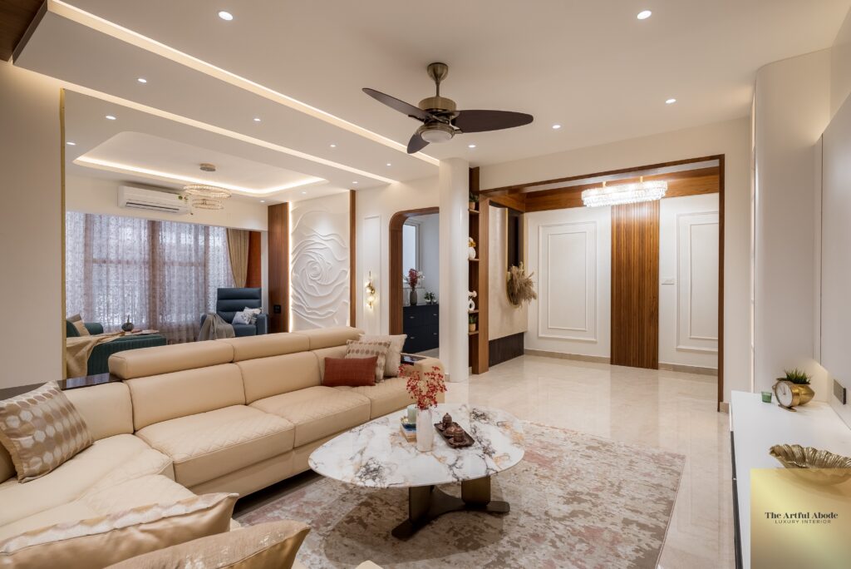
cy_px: 284
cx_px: 426
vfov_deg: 70.5
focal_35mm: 17
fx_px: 402
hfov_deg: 93.2
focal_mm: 17
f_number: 8
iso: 100
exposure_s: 1/60
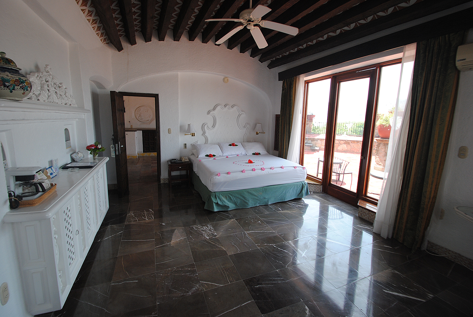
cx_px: 236
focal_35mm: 15
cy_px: 158
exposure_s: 1/100
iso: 200
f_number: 5
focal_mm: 10
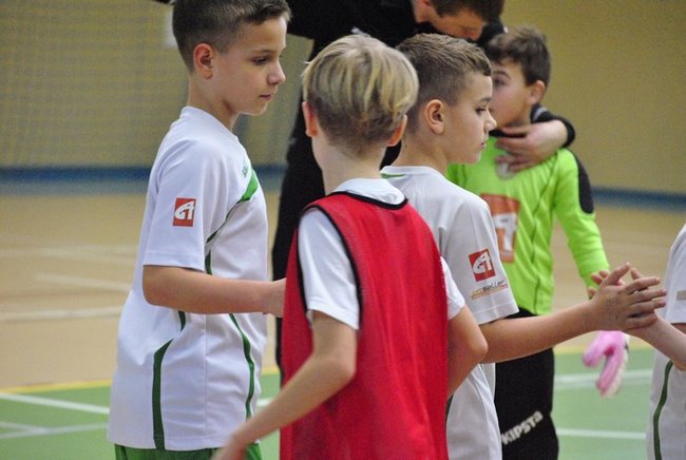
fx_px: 3322
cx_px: 343
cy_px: 230
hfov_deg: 11.8
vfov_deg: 7.9
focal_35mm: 174
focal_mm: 116
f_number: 5
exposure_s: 1/200
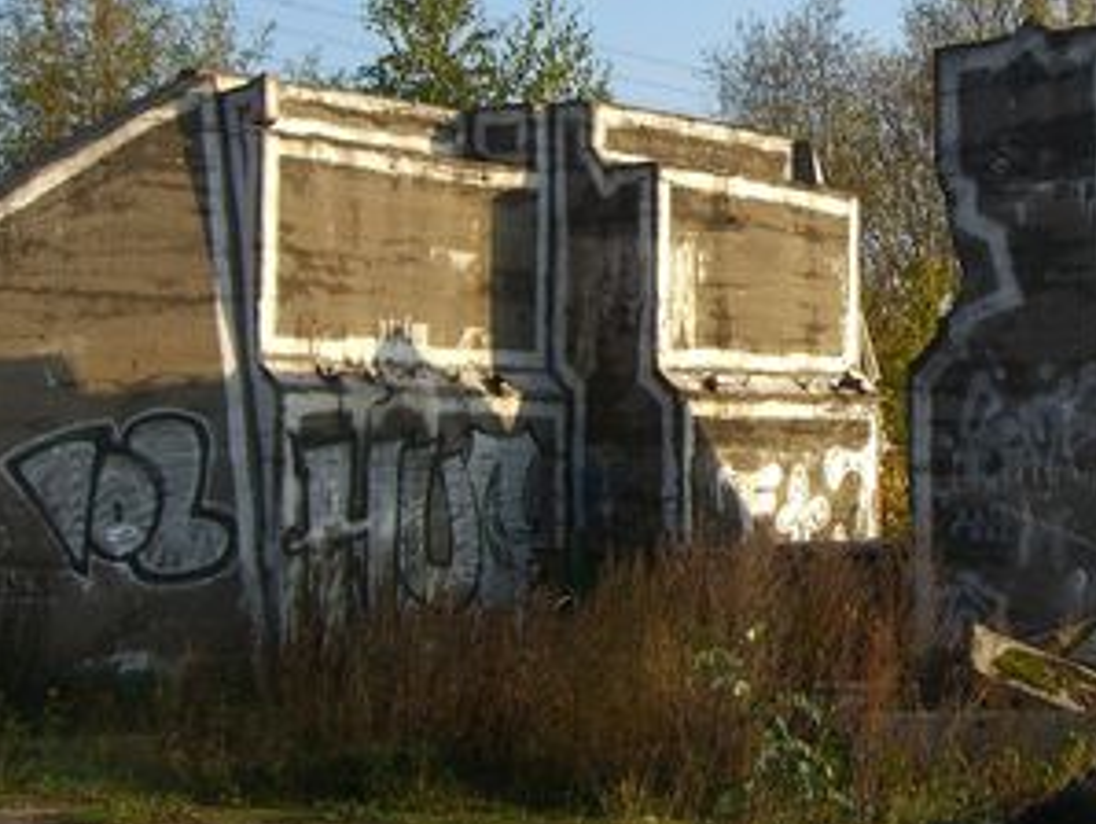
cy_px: 322
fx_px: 2503
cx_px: 949
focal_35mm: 79
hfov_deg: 24.1
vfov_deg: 18.7
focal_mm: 7.9
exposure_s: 1/400
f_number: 4
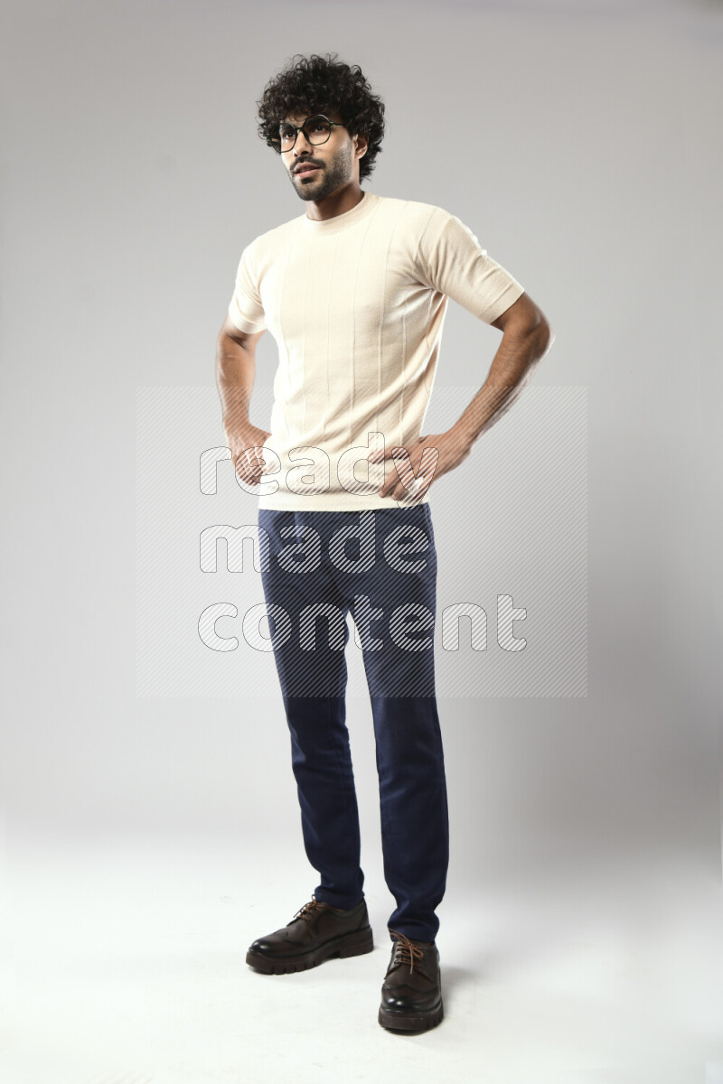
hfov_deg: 33.4
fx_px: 1205
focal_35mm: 40
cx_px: 362
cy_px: 542
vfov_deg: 48.5
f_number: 5
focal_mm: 40
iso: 400
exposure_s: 1/125
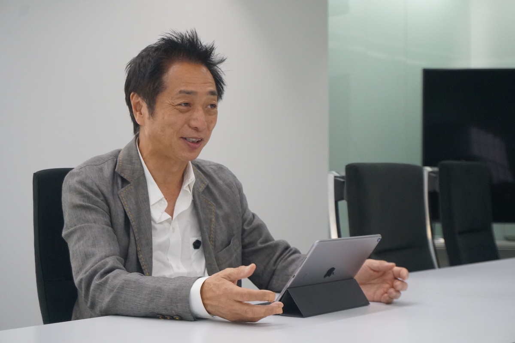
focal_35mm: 75
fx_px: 1073
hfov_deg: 27.0
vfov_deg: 18.2
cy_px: 172
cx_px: 258
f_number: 5.6
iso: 2500
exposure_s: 1/160
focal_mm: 50
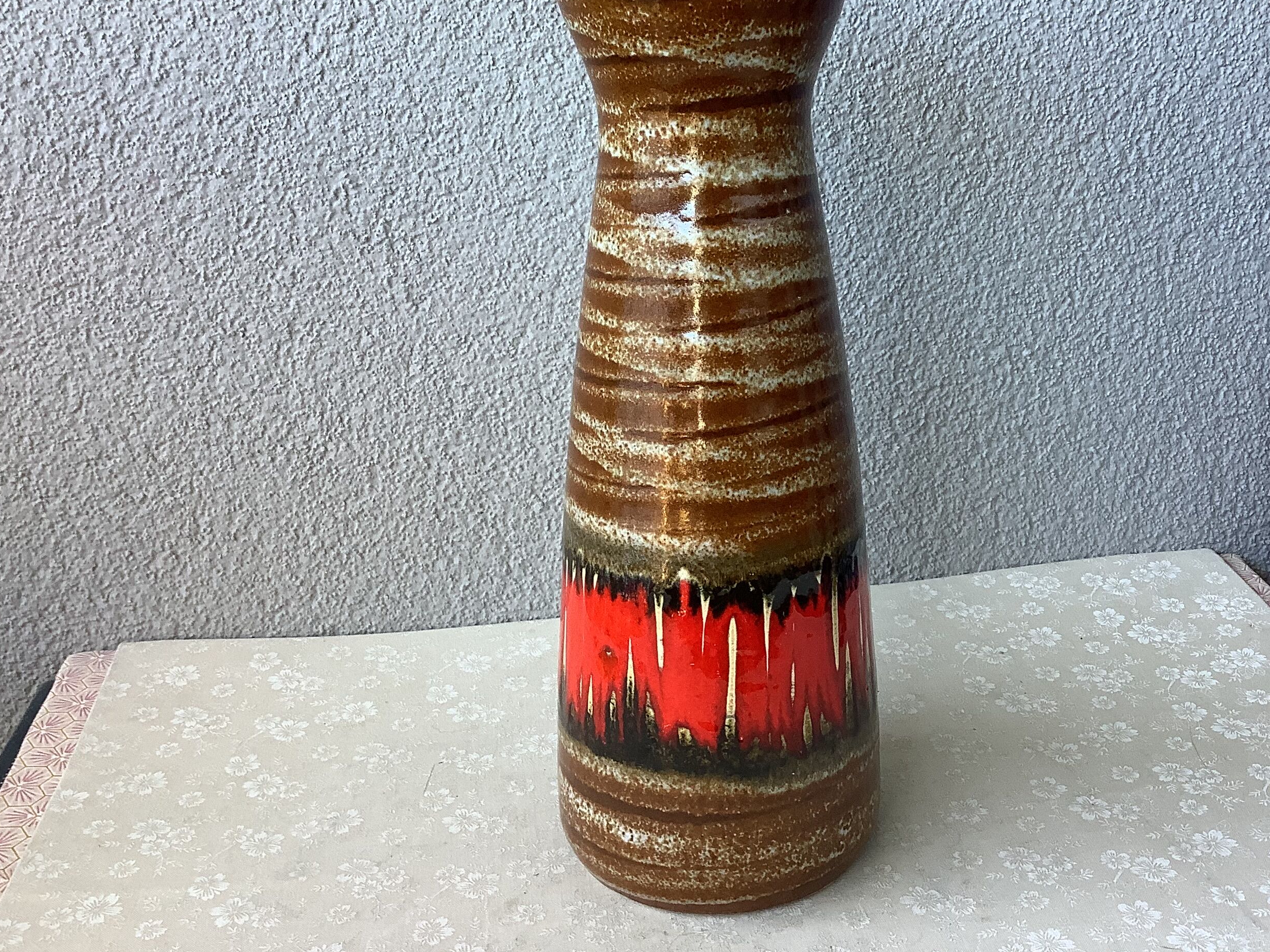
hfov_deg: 45.6
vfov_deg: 35.0
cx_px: 735
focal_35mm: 41
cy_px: 385
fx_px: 1504
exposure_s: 1/50
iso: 50
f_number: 2.4
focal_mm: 3.3
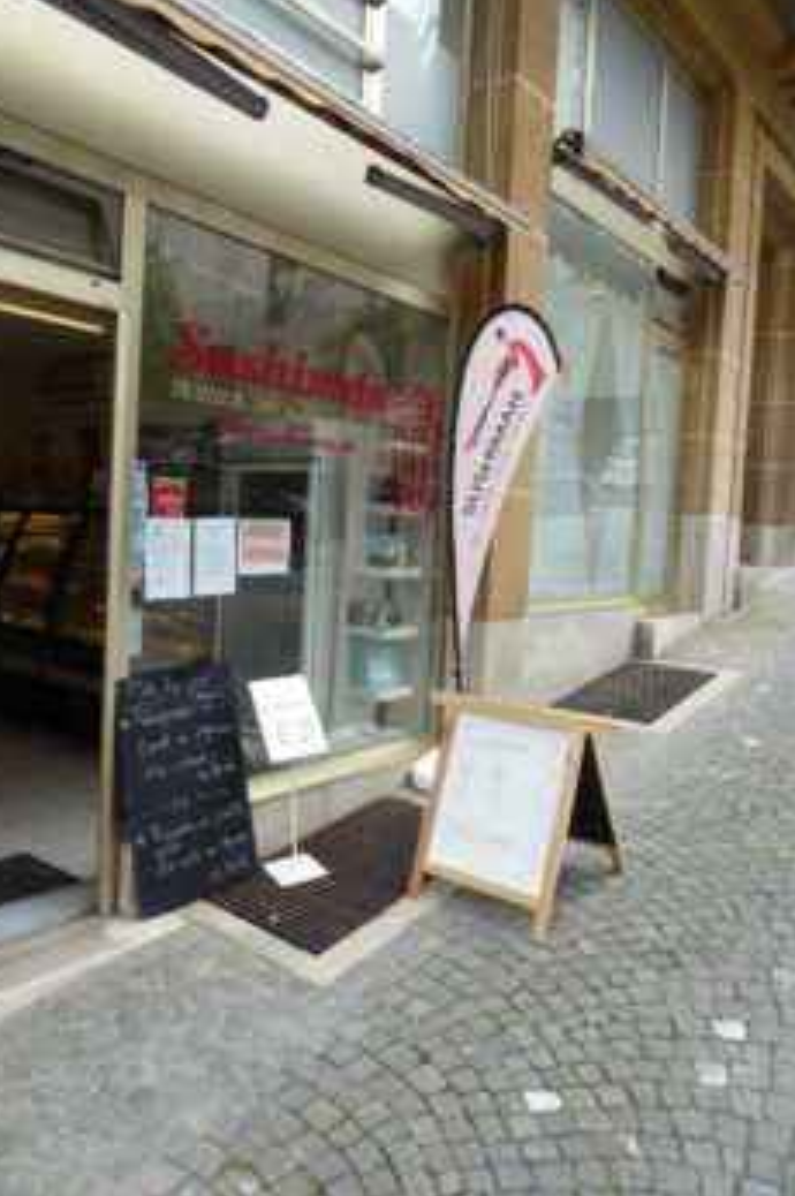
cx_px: 332
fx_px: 863
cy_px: 581
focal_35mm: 26
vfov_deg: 69.4
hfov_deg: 49.3
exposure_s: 1/200
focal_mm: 4.3
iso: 80
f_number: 3.3
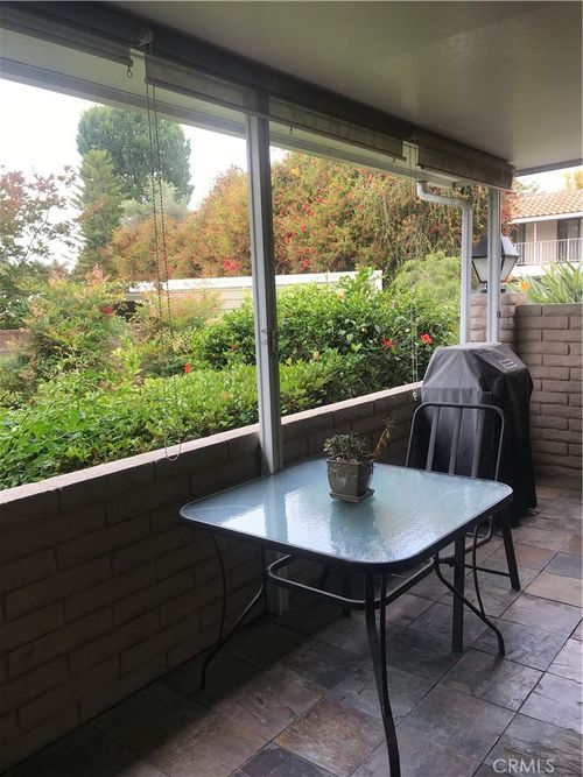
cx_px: 292
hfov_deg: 49.7
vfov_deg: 63.5
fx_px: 629
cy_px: 388
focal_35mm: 28
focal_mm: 3.99
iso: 20
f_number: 1.8
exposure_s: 1/418
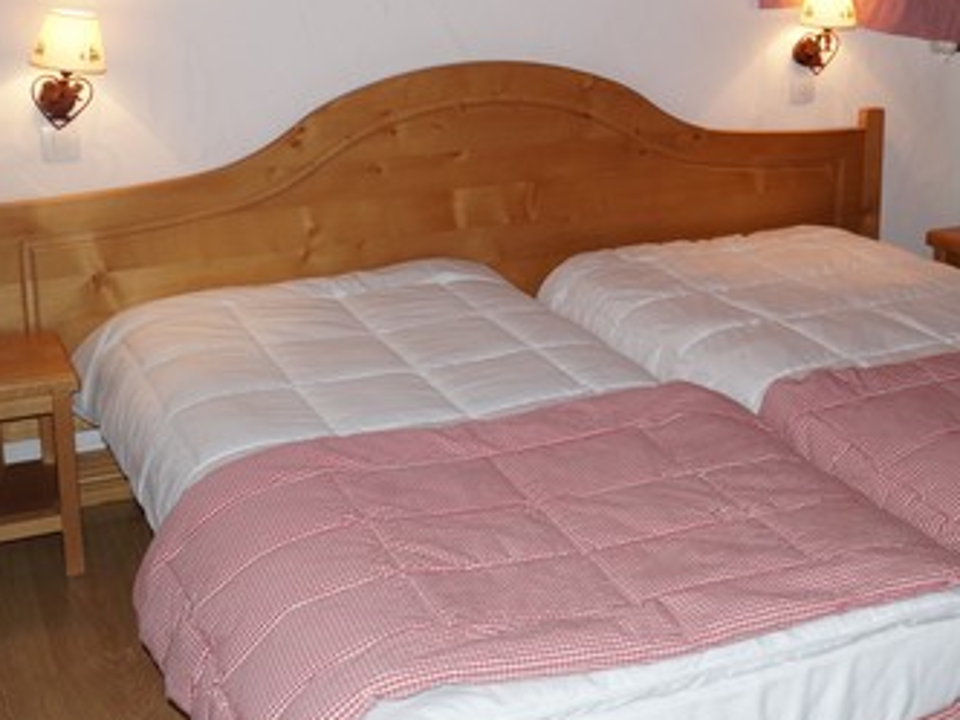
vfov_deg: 28.6
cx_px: 616
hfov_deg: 37.9
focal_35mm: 50
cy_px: 173
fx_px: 1387
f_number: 3.5
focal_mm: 18
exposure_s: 1/125
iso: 640
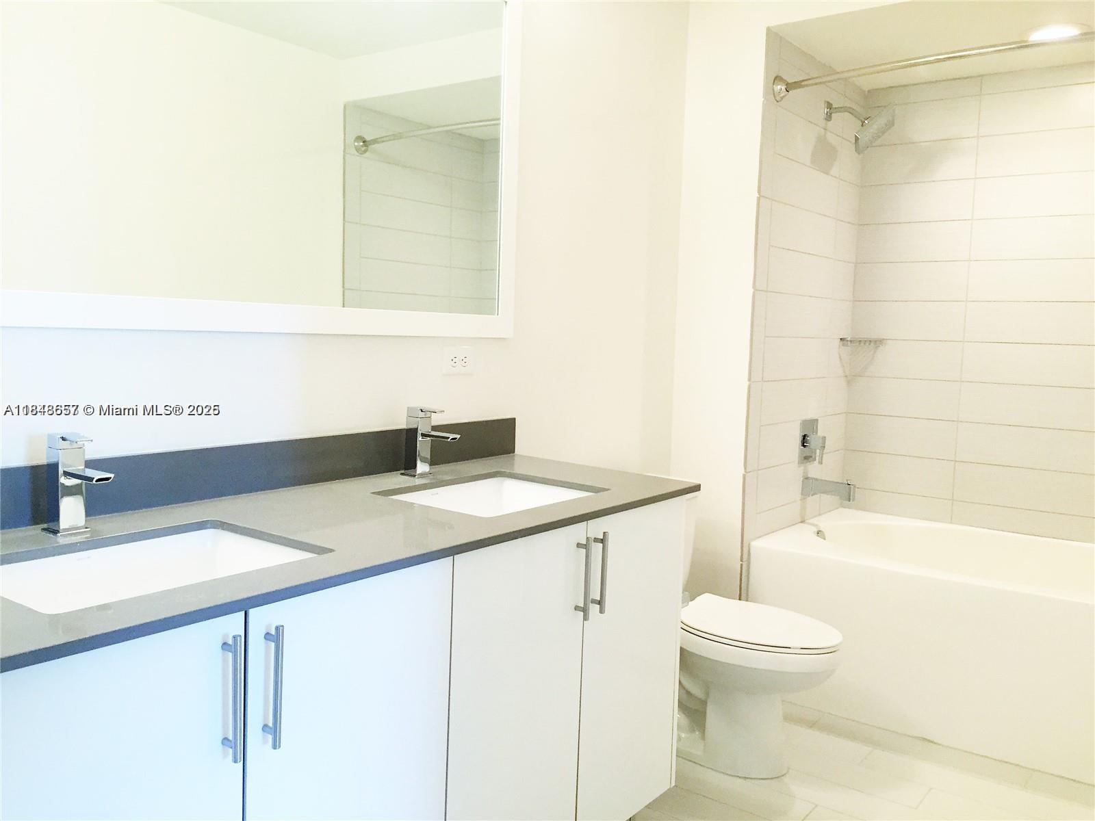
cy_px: 410
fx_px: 917
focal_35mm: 29
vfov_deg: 48.2
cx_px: 548
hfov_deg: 61.7
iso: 100
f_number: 2.2
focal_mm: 4.15
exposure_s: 1/30
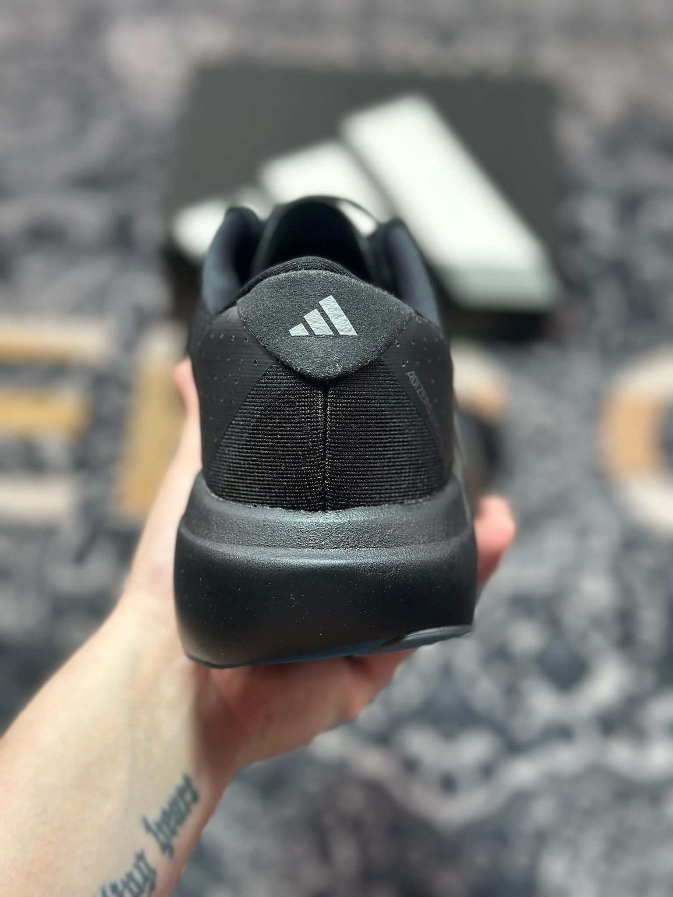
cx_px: 336
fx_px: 1244
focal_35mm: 48
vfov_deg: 39.7
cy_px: 448
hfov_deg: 30.3
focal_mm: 6.86
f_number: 1.78
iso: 80
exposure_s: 1/141
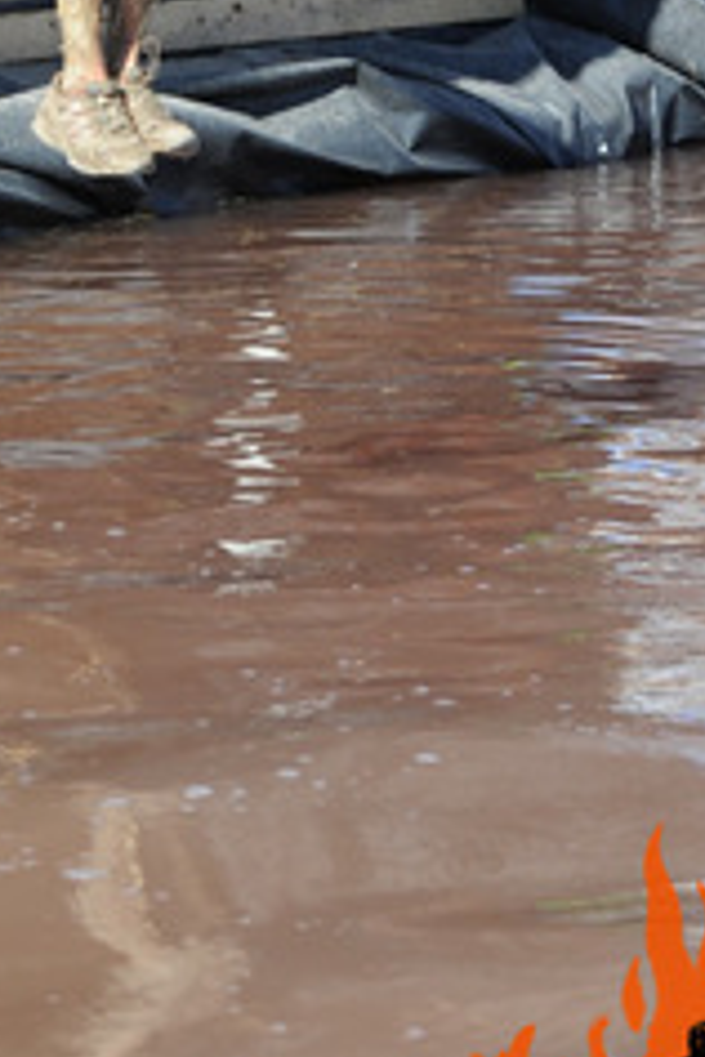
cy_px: -201
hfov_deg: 6.6
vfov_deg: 9.8
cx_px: -138
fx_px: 6080
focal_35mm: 207
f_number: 4
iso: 400
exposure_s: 1/2000
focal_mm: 70
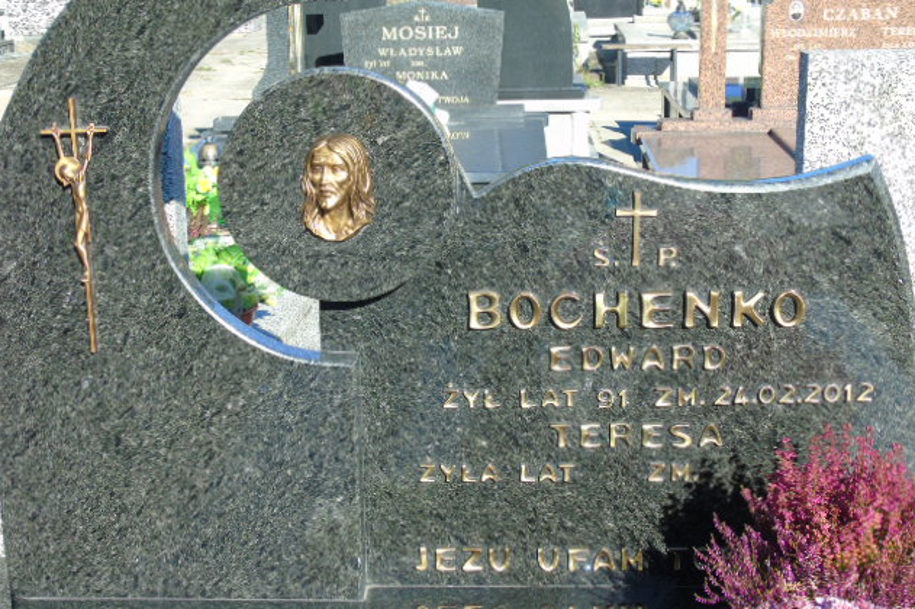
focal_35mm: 57
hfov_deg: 35.1
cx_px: 457
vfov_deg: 23.7
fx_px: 1448
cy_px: 325
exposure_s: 1/200
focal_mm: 9.6
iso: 80
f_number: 4.3
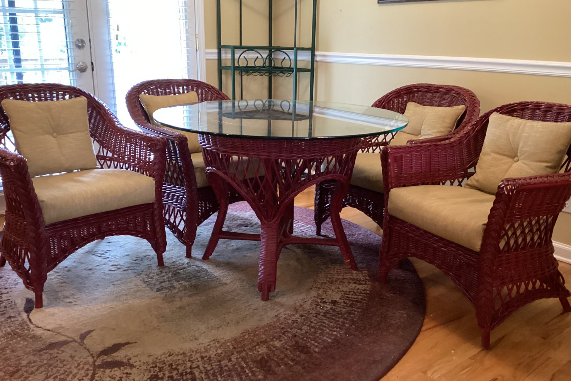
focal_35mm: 33
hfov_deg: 57.2
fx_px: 523
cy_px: 187
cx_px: 289
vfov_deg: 40.0
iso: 320
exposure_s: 1/25
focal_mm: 3.3
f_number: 2.4
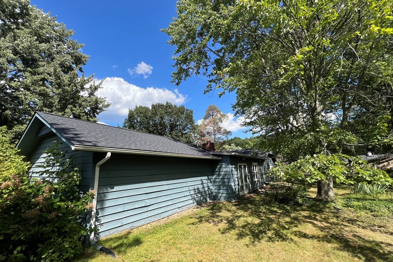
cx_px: 200
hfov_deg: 104.3
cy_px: 140
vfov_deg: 81.1
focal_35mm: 14
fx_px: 153
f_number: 1.8
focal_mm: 1.57
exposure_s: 1/1064
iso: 32
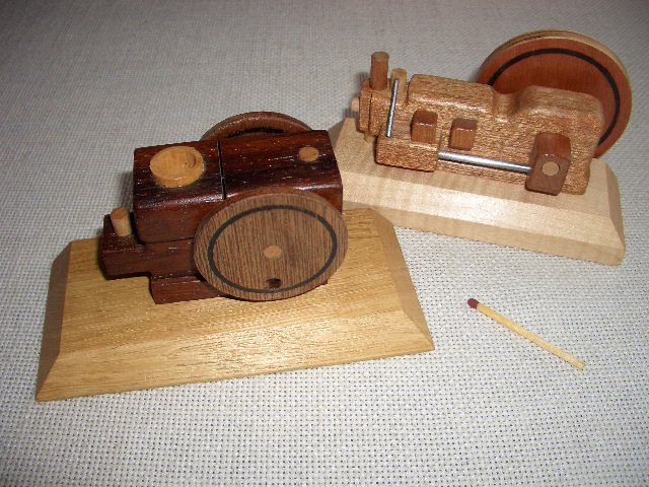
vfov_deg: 40.7
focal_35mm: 35
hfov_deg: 52.6
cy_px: 244
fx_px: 656
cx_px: 324
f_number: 2.6
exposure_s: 1/60
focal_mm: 5.8
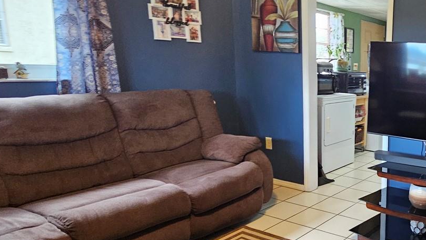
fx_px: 316
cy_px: 125
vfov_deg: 41.5
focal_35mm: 28
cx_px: 417
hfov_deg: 54.5
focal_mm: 2.2
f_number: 2.2
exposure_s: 1/30
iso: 400
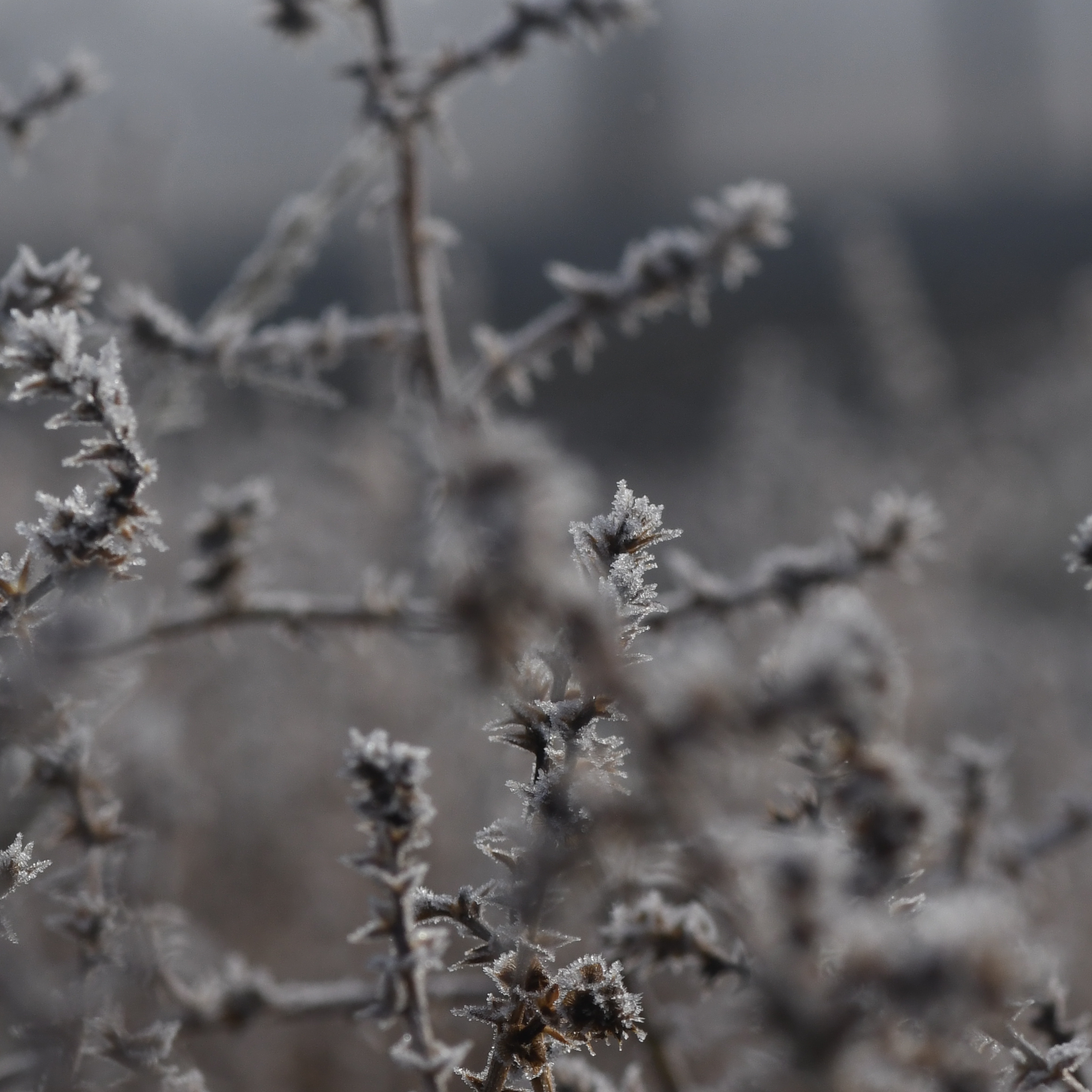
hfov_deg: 5.6
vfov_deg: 5.5
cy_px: 40
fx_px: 11242
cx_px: 547
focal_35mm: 315
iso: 400
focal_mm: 105
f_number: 13
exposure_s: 1/640
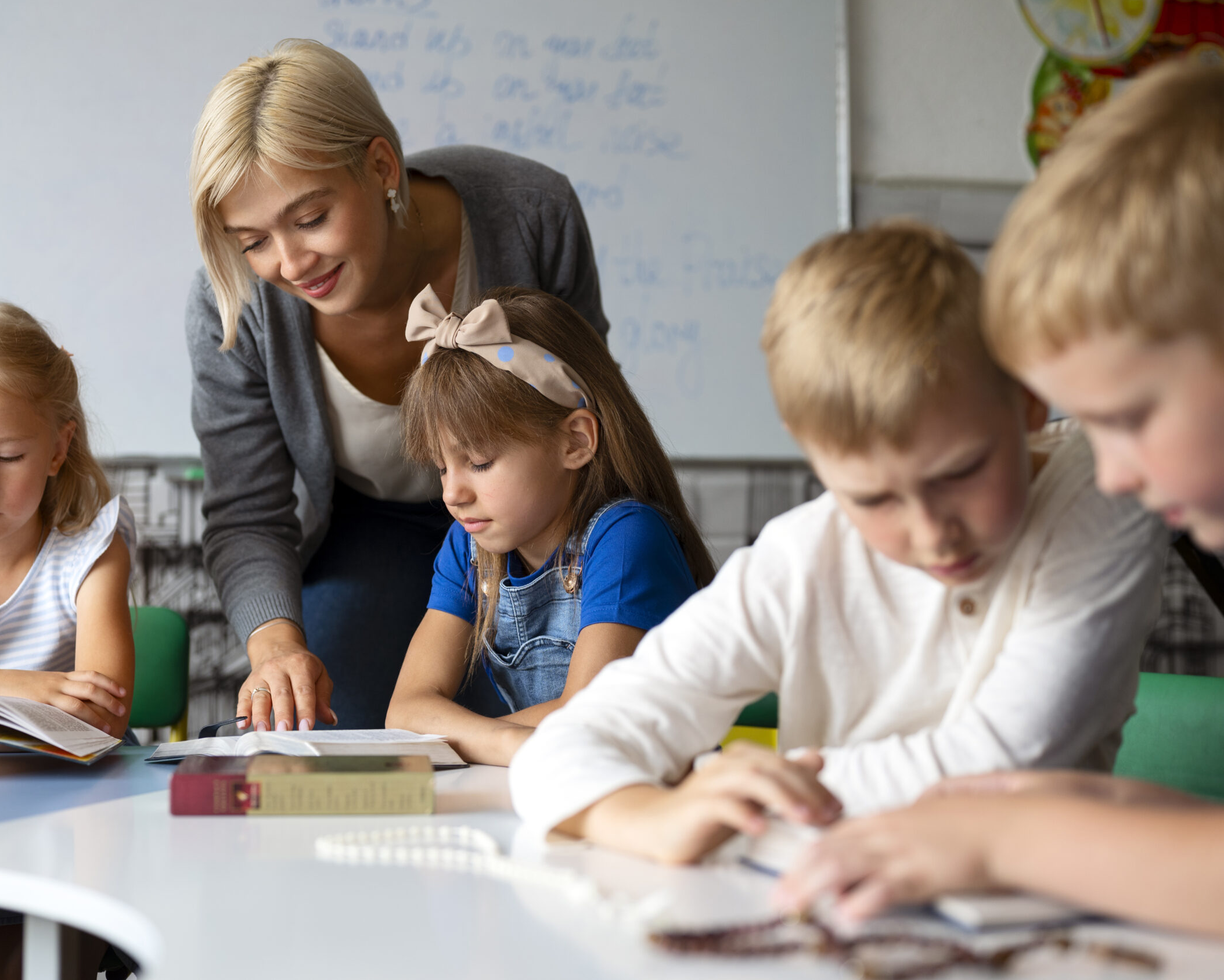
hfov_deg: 32.9
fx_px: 2065
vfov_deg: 26.7
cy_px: 485
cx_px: 490
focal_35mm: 57
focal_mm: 50
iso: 250
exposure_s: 1/320
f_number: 2.5
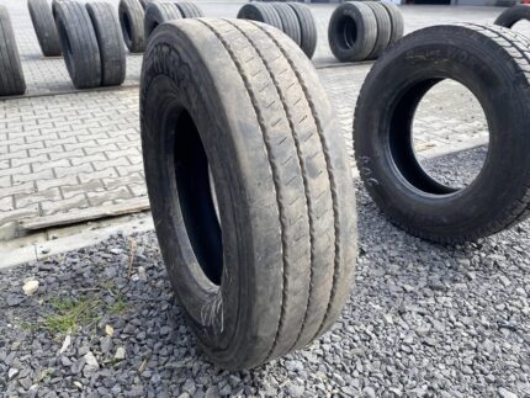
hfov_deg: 67.3
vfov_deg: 53.1
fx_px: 398
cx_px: 265
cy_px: 199
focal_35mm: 26
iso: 32
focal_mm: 4.25
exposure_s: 1/772
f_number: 1.8
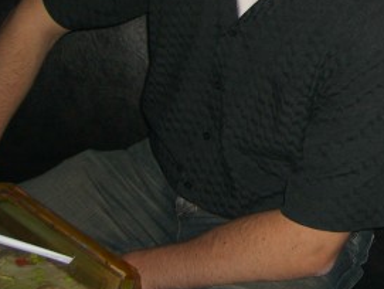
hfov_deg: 22.3
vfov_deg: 17.1
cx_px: 388
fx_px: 933
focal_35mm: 84
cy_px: -17
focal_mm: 7.9
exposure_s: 1/60
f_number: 2.8
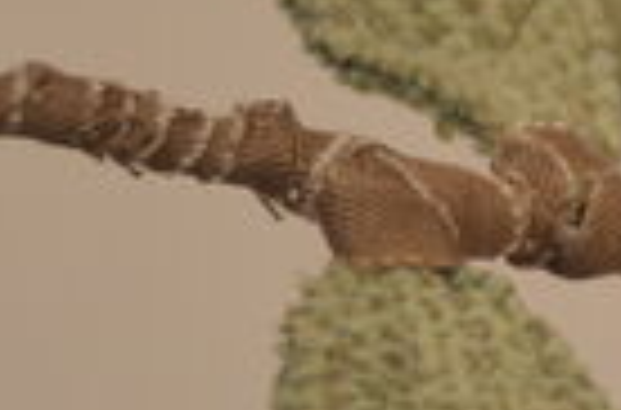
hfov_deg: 4.2
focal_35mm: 480
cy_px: 92
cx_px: 1503
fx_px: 8250
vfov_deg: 2.8
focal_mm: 55
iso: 200
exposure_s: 1/13
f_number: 5.6
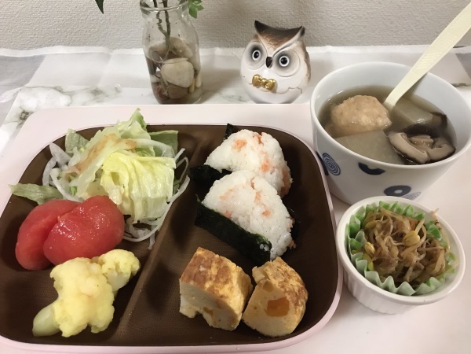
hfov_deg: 63.4
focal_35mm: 28
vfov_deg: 49.7
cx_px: 236
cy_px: 177
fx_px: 381
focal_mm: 3.99
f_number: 1.8
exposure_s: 1/17
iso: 64
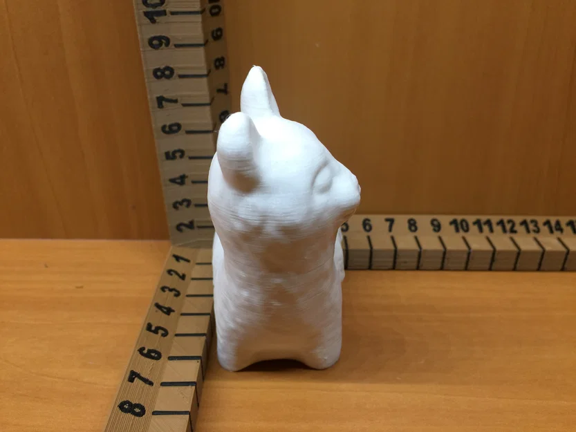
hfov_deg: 61.7
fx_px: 483
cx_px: 288
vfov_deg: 48.2
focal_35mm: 29
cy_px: 216
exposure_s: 1/15
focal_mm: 4.15
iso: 50
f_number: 2.2
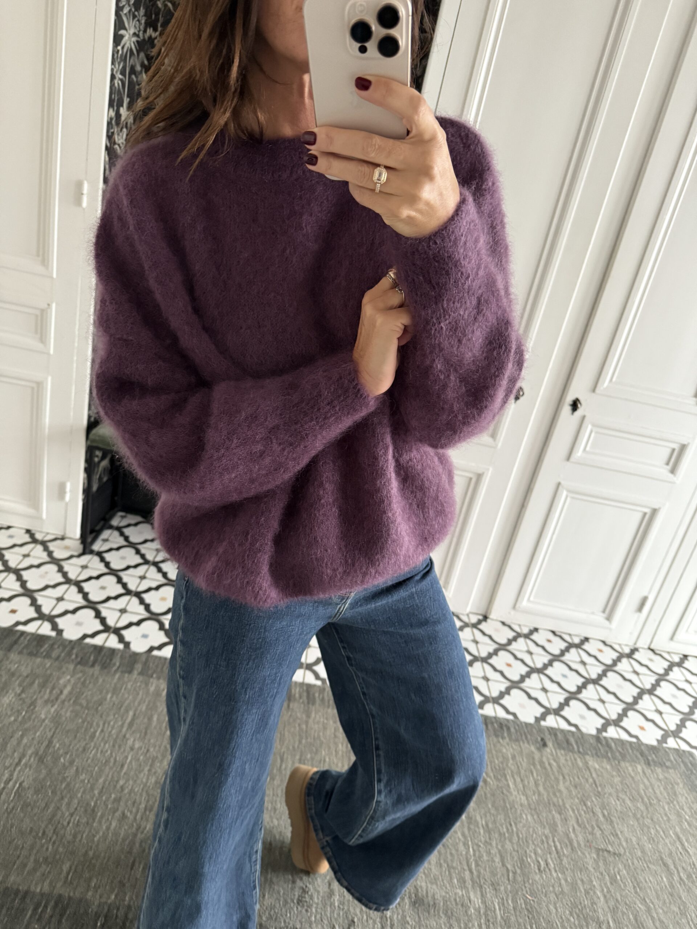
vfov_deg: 71.6
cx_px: 348
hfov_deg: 56.8
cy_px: 464
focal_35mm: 24
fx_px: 644
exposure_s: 1/60
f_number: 1.78
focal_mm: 6.76
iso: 800
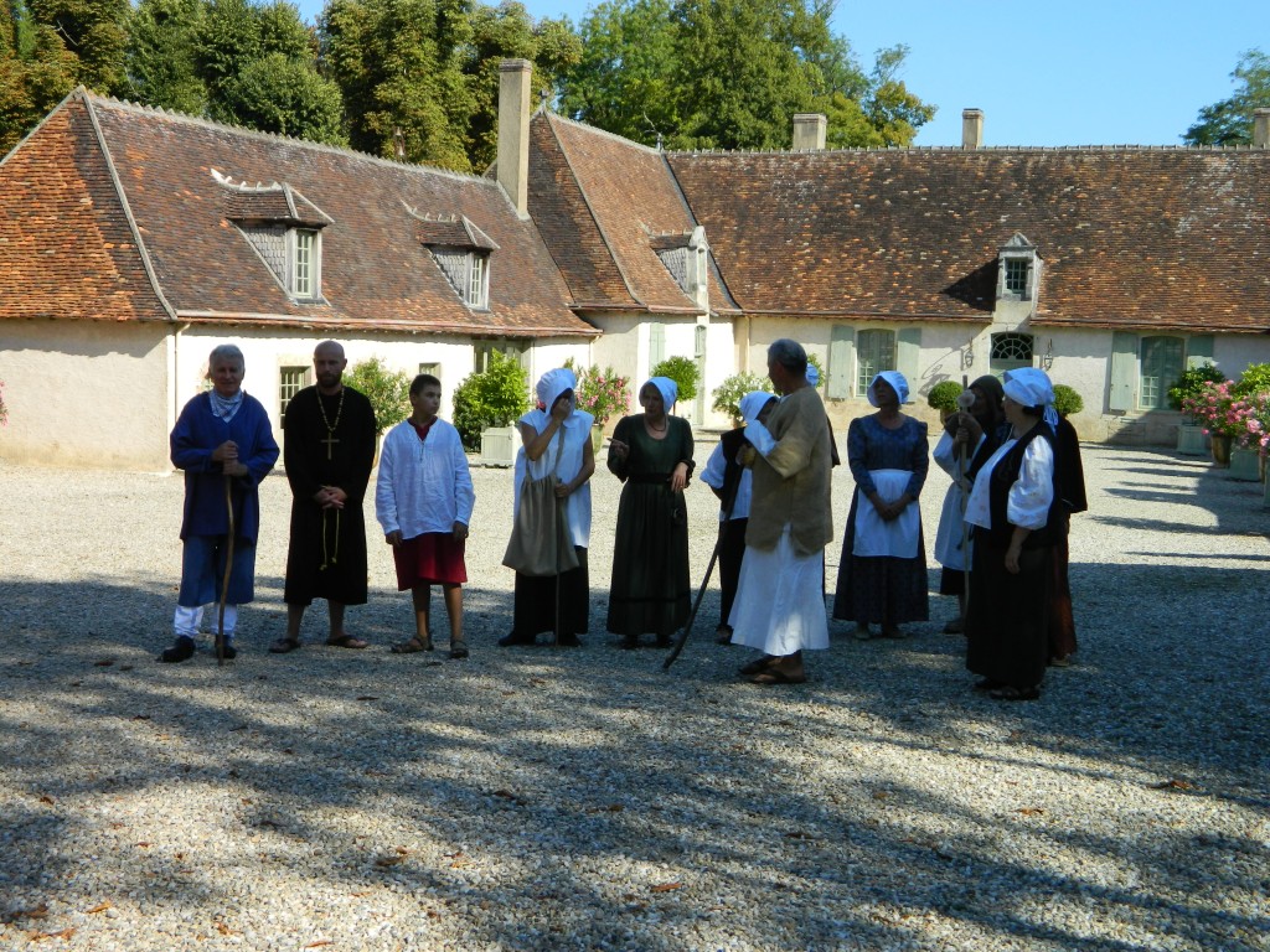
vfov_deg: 30.9
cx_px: 635
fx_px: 1724
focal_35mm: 47
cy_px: 476
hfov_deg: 40.4
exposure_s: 1/640
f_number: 3.6
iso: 80
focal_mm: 8.4
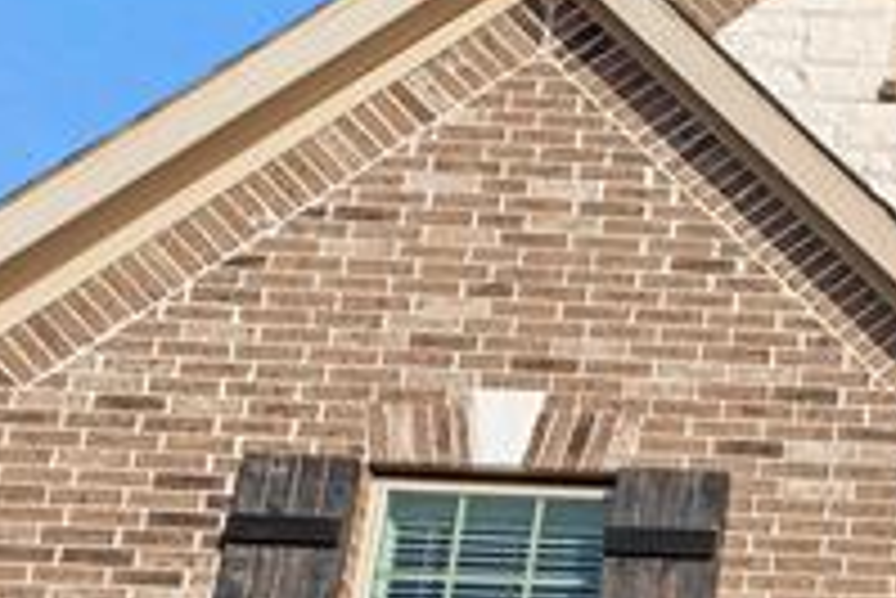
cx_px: 1612
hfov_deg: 20.2
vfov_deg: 15.4
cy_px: 1180
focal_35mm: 72
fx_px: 1793
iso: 100
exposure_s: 1/500
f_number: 8
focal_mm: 14
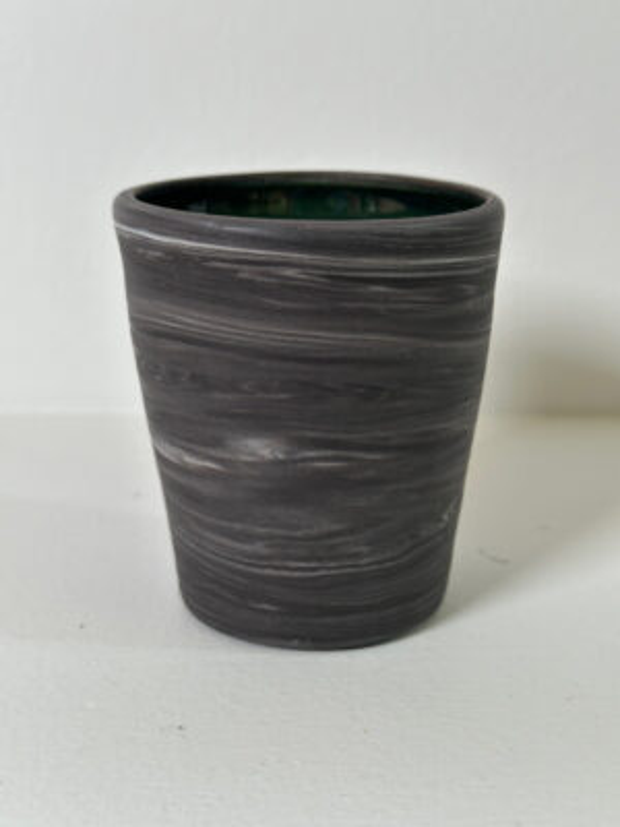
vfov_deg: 39.7
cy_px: 414
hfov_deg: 30.3
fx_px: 1146
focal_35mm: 48
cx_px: 310
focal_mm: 6.86
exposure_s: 1/86
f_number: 1.78
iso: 80
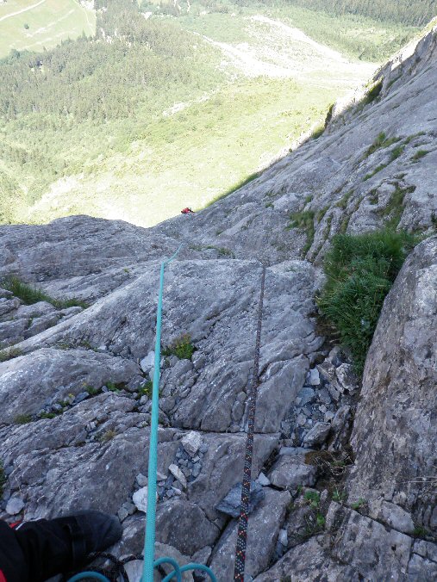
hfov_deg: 49.7
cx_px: 218
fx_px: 471
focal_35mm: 28
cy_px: 291
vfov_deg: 63.4
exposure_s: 1/80
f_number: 4
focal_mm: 5
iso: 50
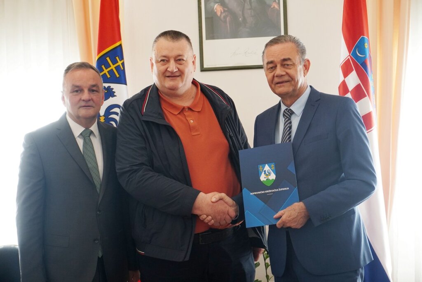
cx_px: 211
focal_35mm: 75
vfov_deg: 18.2
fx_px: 879
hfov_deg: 27.0
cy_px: 141
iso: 800
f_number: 5.6
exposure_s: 1/100
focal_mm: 50
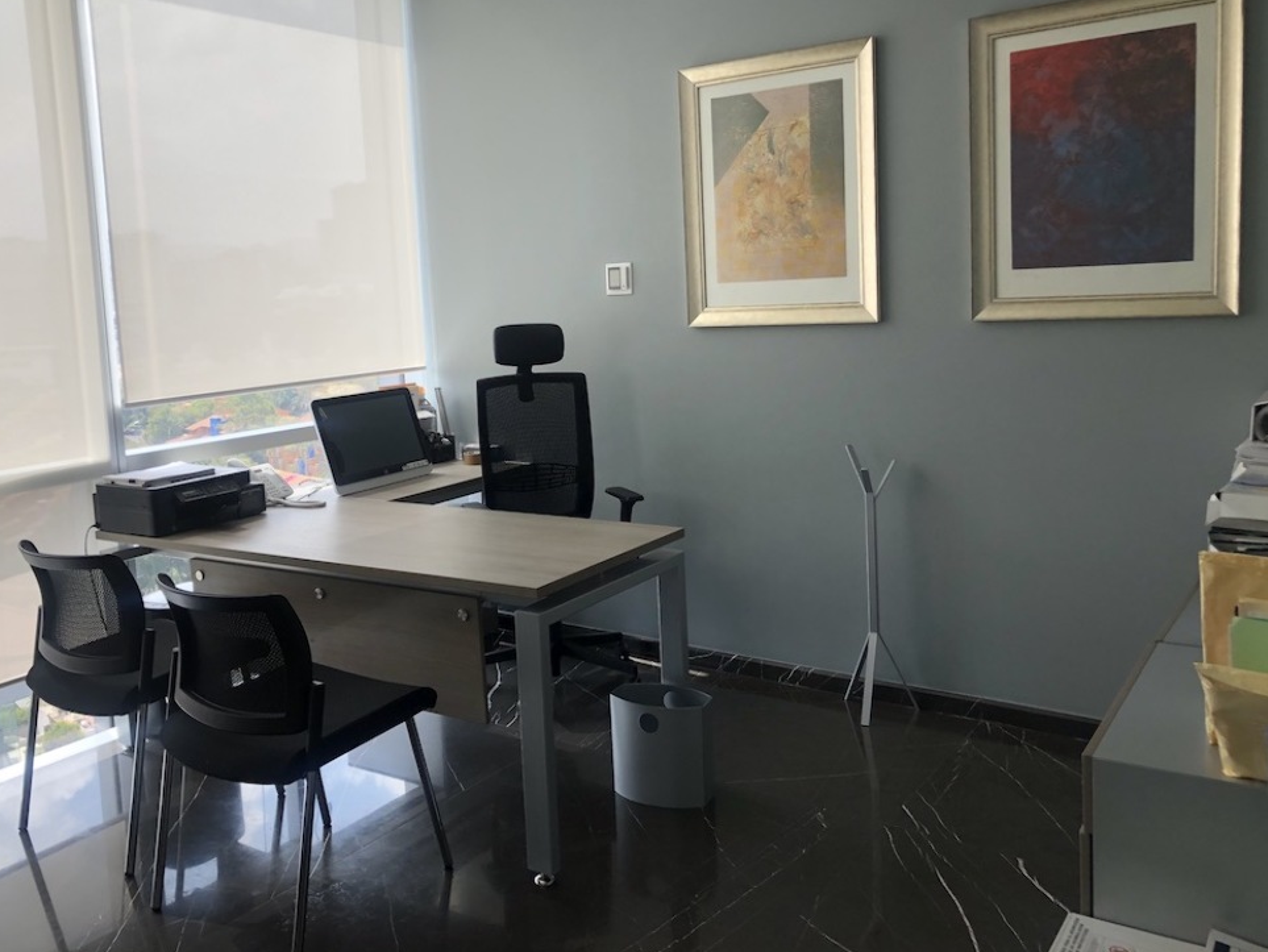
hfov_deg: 58.2
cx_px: 571
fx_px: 1136
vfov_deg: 45.4
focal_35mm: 31
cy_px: 429
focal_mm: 3.99
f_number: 1.8
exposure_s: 1/193
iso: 20
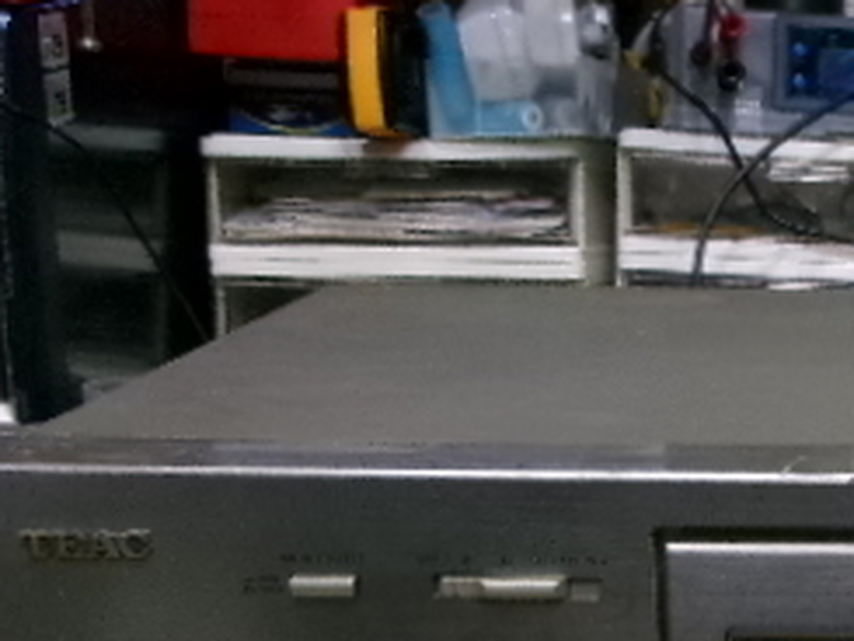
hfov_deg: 19.8
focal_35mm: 94
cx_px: 973
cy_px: 686
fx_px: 2320
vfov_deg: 15.4
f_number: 4.5
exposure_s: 1/34
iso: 400
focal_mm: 6.4
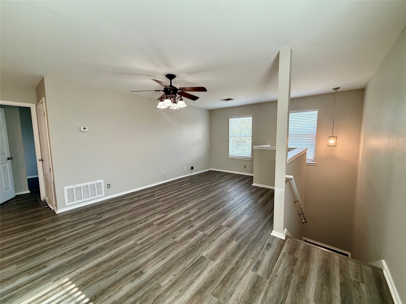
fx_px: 164
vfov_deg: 85.7
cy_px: 152
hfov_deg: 102.1
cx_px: 203
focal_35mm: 14
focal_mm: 2.22
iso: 100
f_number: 2.2
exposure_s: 1/120
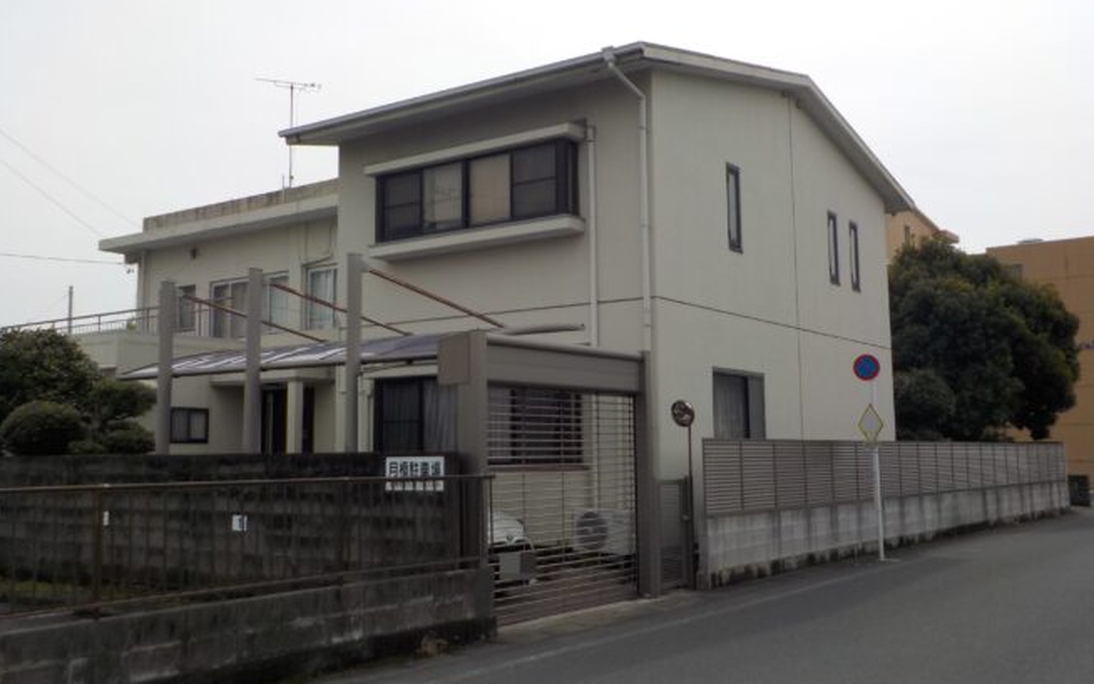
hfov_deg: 55.3
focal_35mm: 35
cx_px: 544
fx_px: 1044
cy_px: 319
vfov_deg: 36.3
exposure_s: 1/500
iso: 125
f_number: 6.6
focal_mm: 4.1
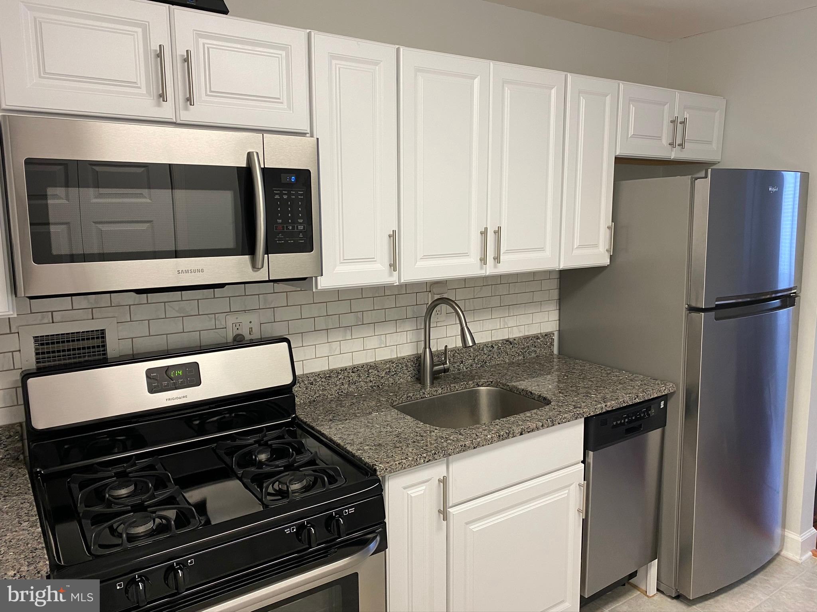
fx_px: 614
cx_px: 408
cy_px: 306
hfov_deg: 67.3
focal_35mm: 26
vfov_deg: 53.1
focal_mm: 4.25
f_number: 1.8
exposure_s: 1/60
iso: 100
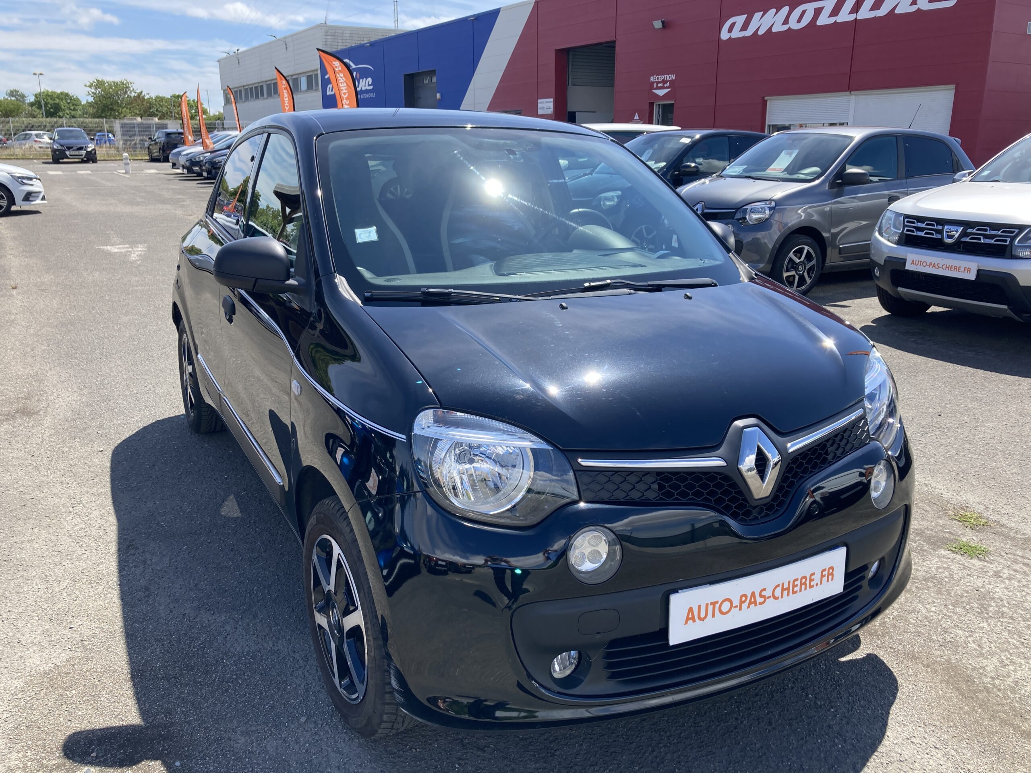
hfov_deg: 63.4
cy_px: 386
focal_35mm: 28
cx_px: 516
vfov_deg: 49.7
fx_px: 834
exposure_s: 1/842
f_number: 1.8
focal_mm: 3.99
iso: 20
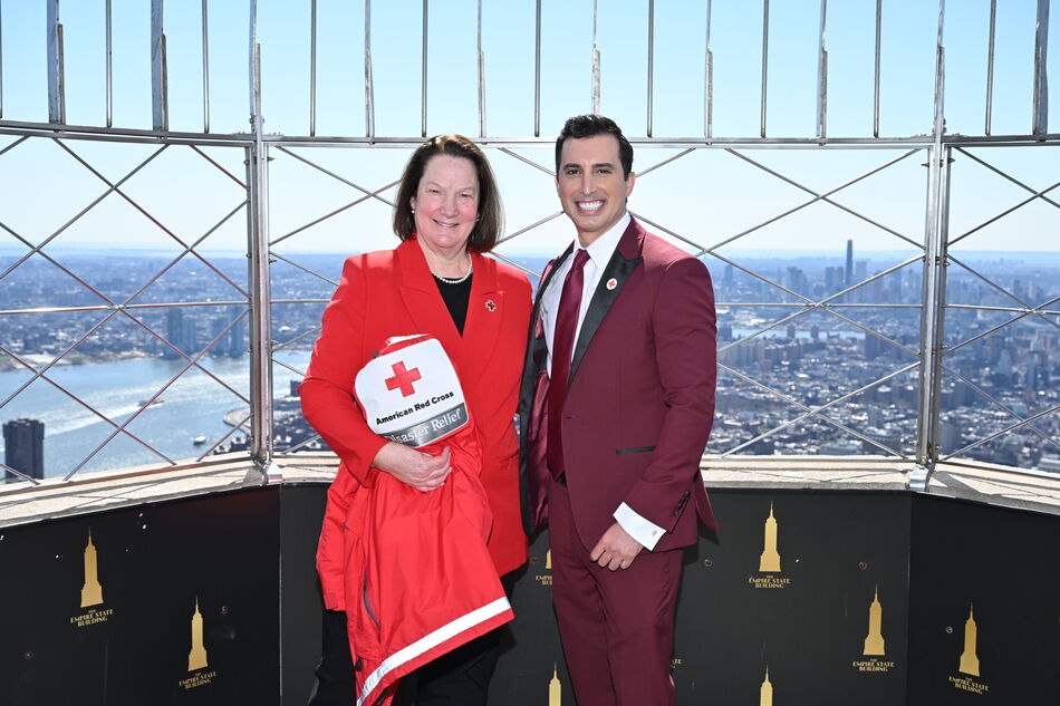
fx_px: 1266
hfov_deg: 45.4
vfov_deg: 31.2
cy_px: 353
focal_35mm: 43
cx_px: 530
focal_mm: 43
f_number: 7.1
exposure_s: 1/200
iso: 64
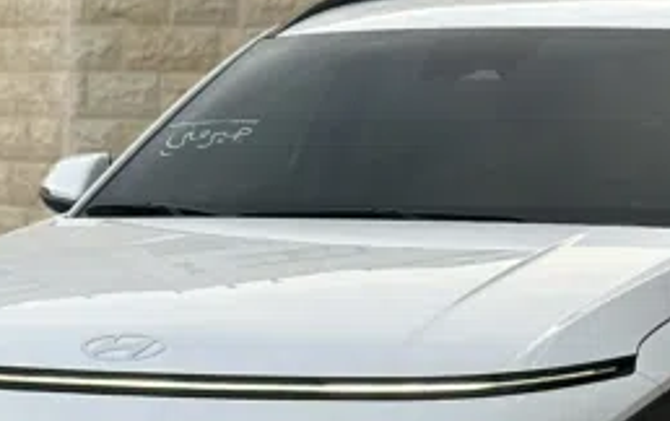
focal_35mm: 126
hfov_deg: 16.5
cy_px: 309
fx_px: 2304
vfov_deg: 10.4
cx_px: 351
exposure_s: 1/402
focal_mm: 6.86
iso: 80
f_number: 1.78
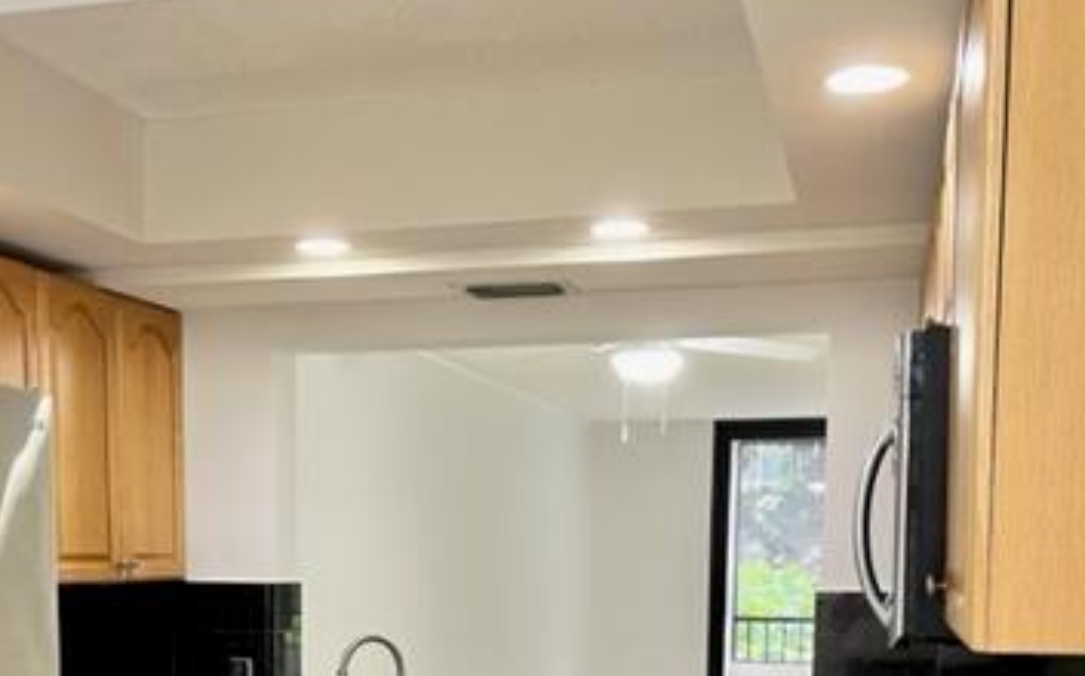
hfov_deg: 40.1
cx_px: 418
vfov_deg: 24.4
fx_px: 1477
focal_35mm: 50
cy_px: 707
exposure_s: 1/60
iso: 200
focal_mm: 5.1
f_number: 1.6
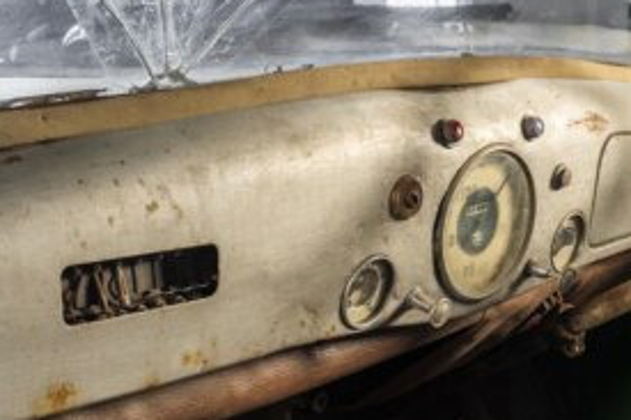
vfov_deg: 19.7
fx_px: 1174
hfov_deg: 29.1
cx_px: 546
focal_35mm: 67
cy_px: 413
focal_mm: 24
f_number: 10
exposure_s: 8
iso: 100
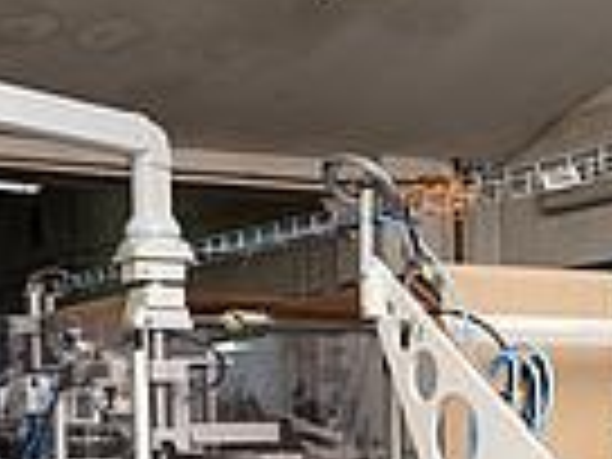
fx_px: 1538
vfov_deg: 16.3
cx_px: 360
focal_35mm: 87
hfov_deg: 22.5
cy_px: 547
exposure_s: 1/160
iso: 200
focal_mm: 14
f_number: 6.3
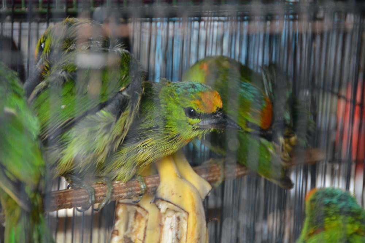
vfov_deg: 4.6
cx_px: 182
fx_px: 3040
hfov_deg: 6.9
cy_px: 122
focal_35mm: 300
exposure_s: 1/30
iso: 1600
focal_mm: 200
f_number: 5.6
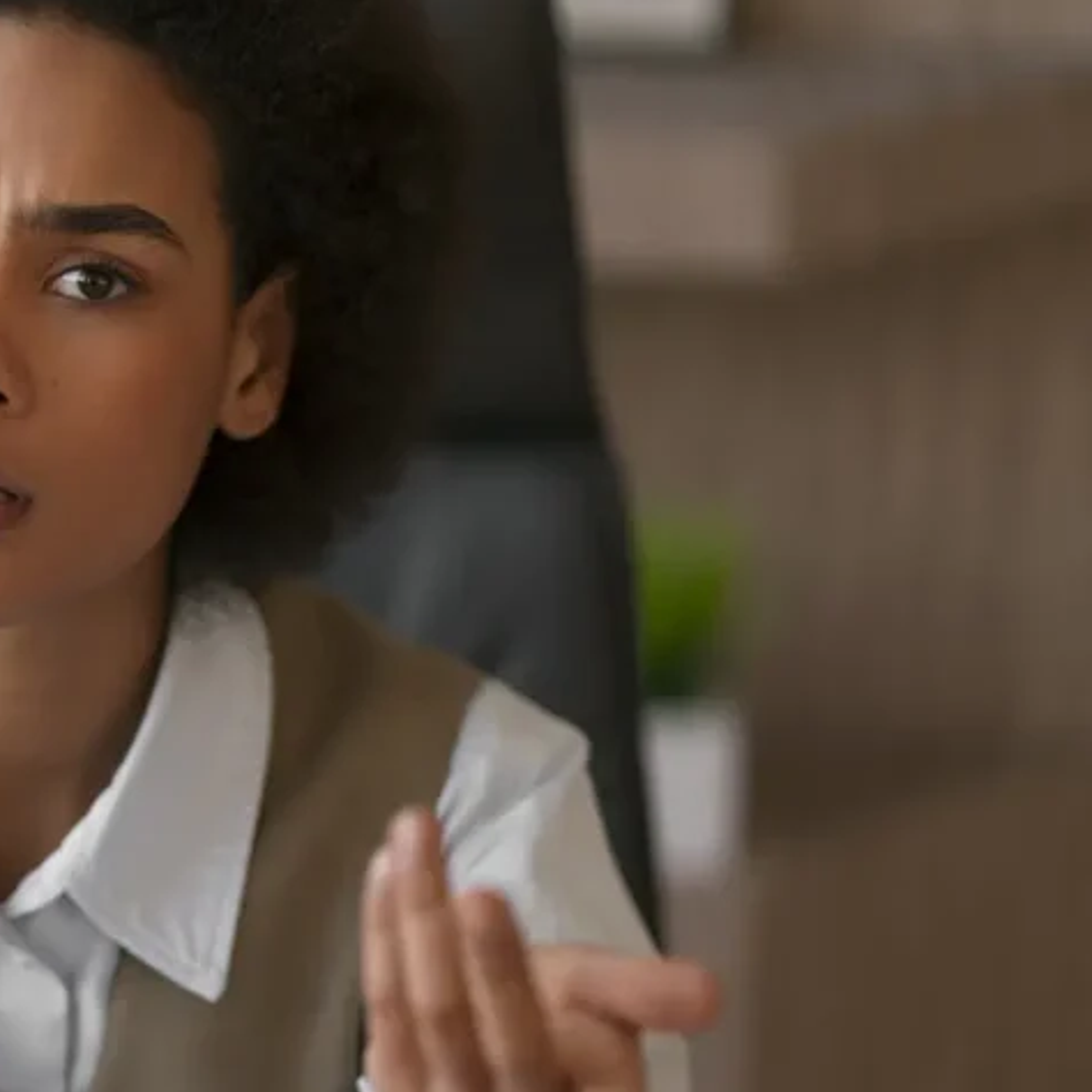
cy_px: 524
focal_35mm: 156
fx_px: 5568
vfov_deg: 11.2
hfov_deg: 11.1
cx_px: -48
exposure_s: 1/400
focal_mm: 85
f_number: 2
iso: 100
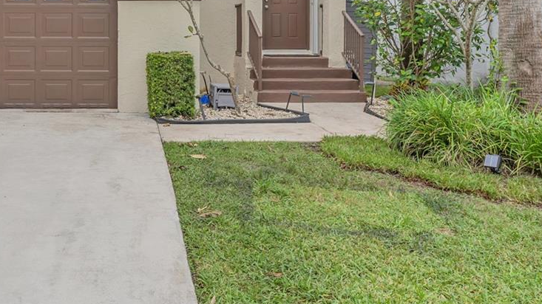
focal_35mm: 32
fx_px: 460
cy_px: 28
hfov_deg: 57.8
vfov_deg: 34.5
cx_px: 132
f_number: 8
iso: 100
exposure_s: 1/125
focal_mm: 14
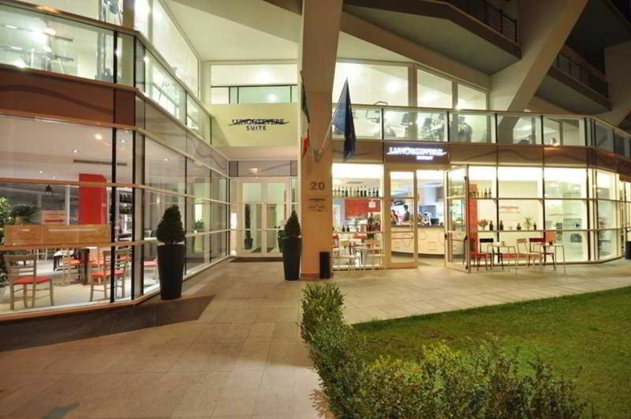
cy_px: 210
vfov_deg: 71.9
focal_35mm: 16
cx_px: 316
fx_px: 289
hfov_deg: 95.1
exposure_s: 1/1.3
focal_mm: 11
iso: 200
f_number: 4.5
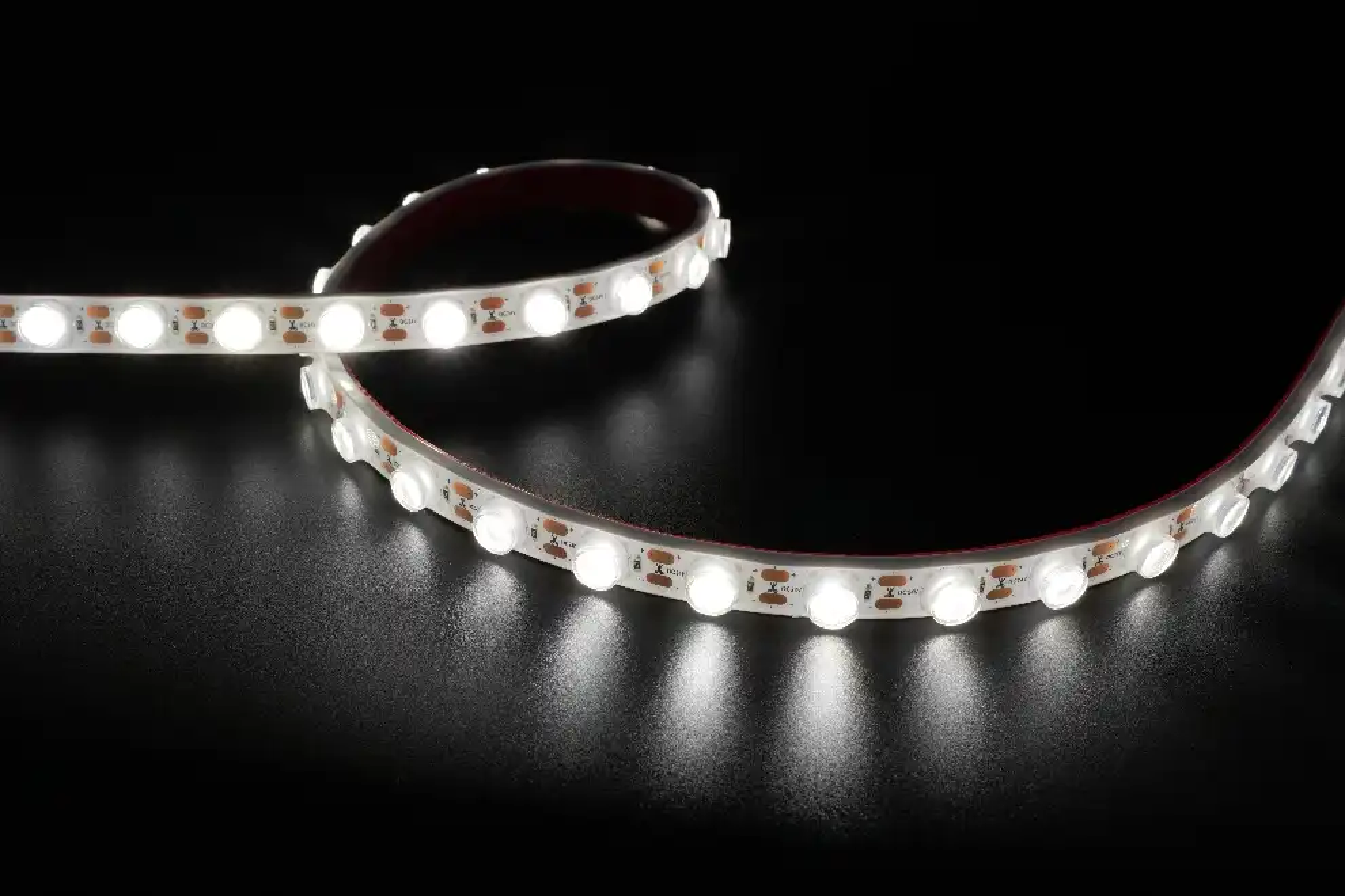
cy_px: 448
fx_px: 1382
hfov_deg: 51.9
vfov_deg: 35.9
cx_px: 672
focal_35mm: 37
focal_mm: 37
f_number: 16
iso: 500
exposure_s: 1/60
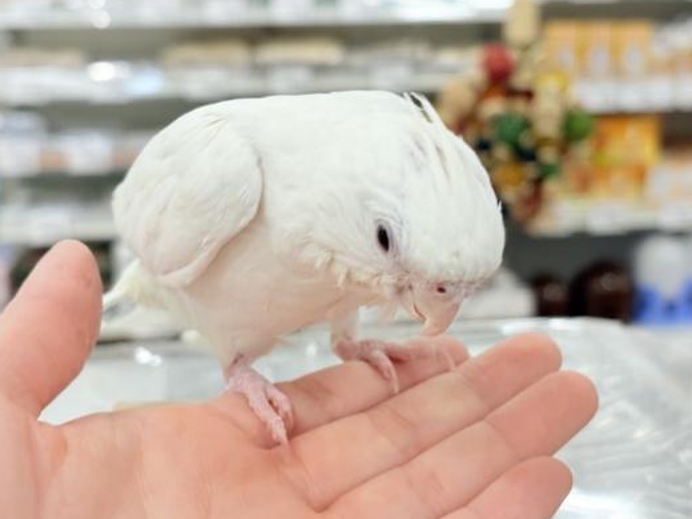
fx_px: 1279
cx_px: 378
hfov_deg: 30.2
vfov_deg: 22.9
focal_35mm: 64
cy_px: 249
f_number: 1.6
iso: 100
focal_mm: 5.96
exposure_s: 1/100
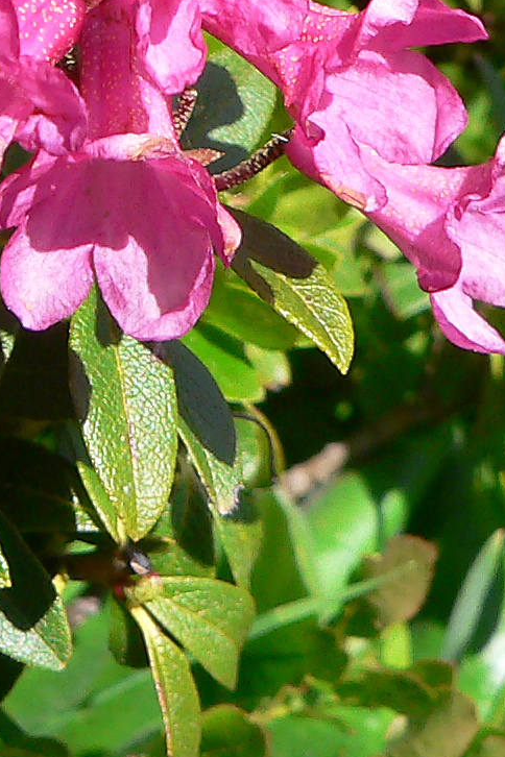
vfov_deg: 15.3
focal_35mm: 132
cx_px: 110
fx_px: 2777
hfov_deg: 10.4
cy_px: 39
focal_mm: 6
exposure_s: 1/500
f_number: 4
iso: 100
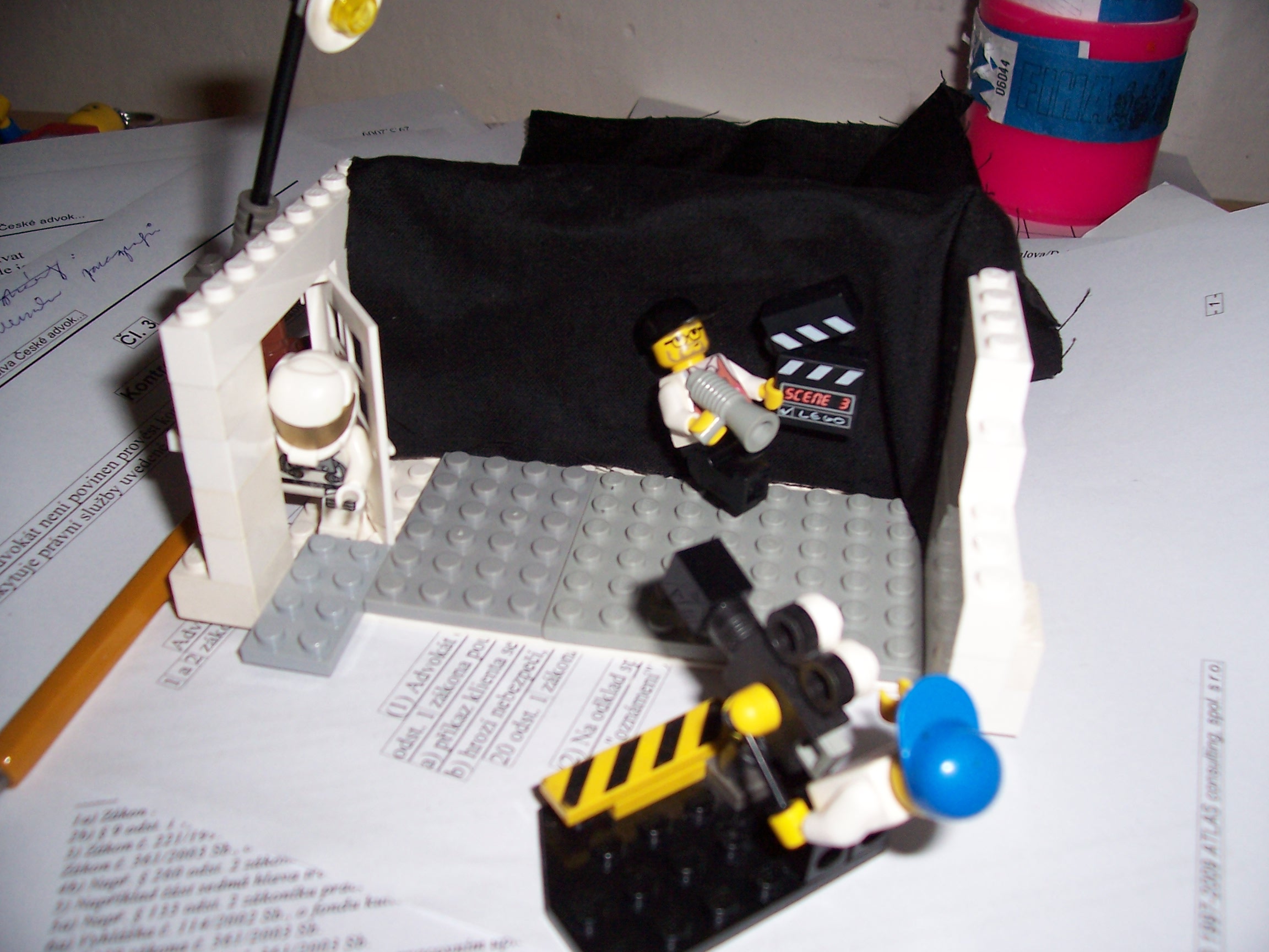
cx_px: 634
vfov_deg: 41.8
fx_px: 1246
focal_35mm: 34
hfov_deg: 54.0
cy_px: 476
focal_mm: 5.6
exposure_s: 1/60
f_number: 2.7
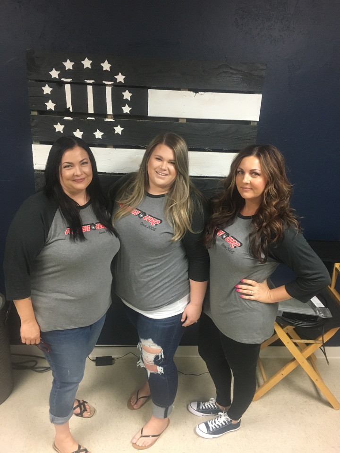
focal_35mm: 29
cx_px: 170
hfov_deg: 48.2
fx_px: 380
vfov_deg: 61.7
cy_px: 226
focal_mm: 4.15
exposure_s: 1/30
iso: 200
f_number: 2.2
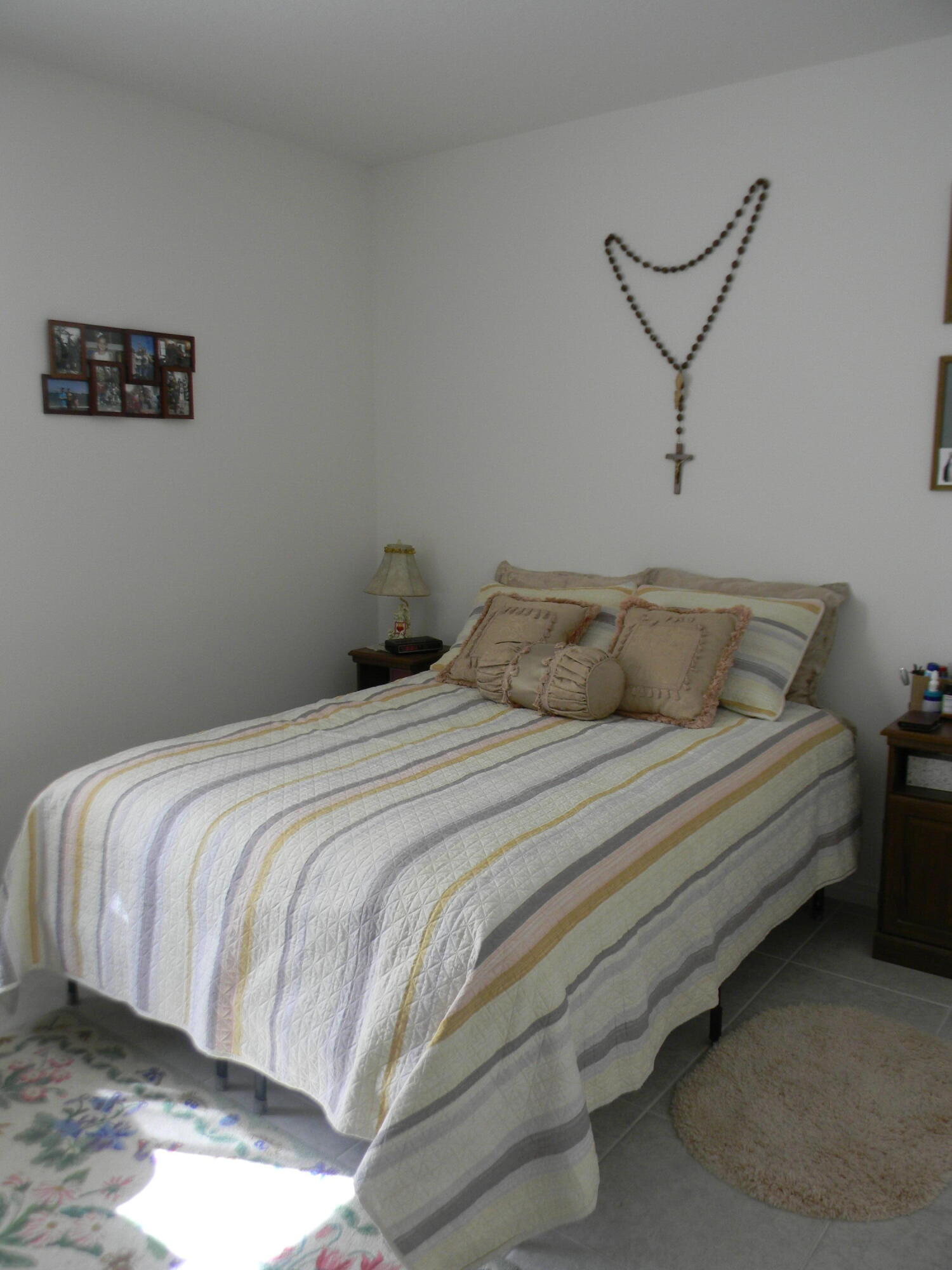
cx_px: 476
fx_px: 1027
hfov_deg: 49.7
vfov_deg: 63.4
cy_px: 635
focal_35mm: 28
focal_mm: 5
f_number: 3.5
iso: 90
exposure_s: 1/30
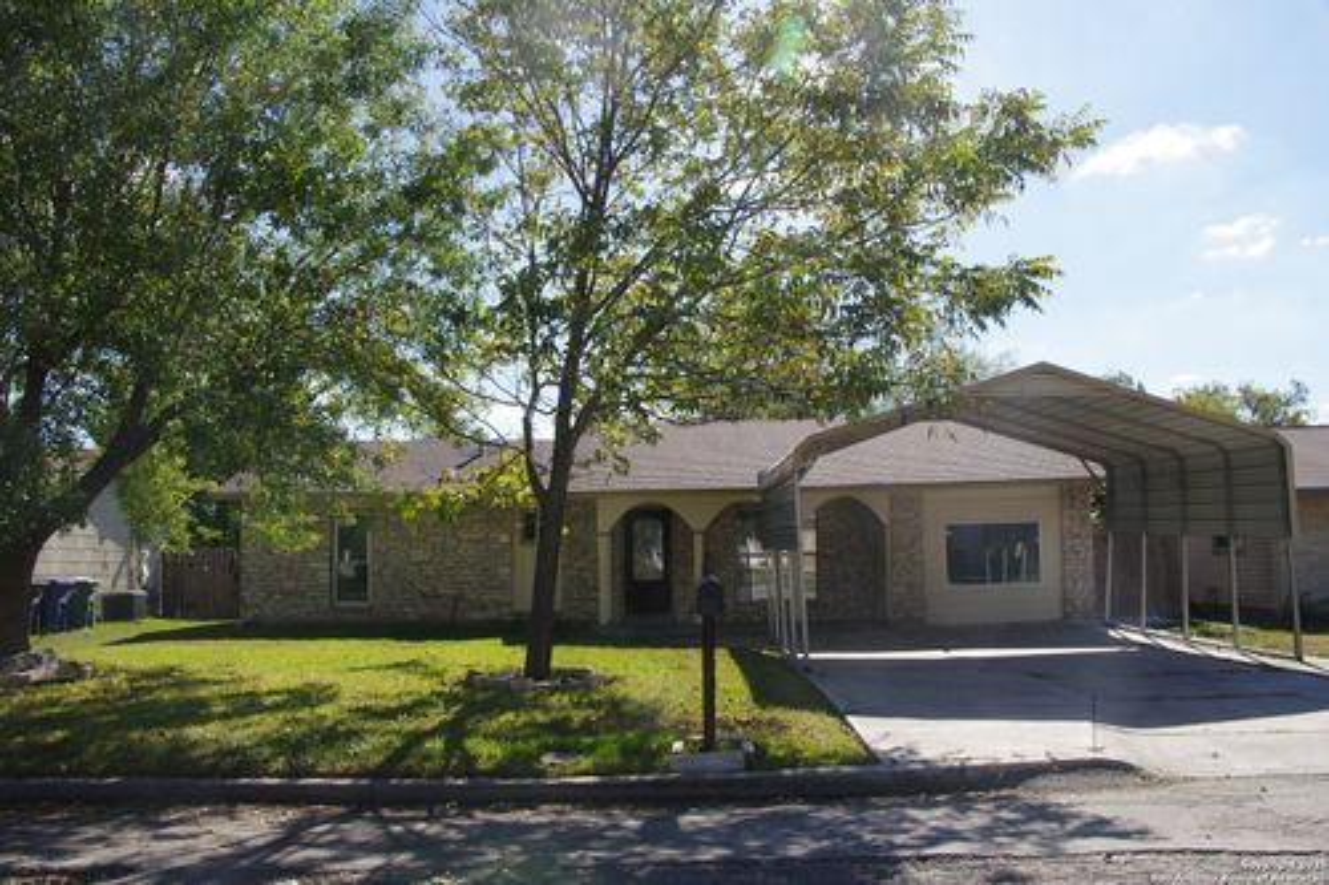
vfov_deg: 38.9
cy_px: 442
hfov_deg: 55.8
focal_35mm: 34
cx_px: 664
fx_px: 1255
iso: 200
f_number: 13
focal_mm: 23.13
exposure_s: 1/160
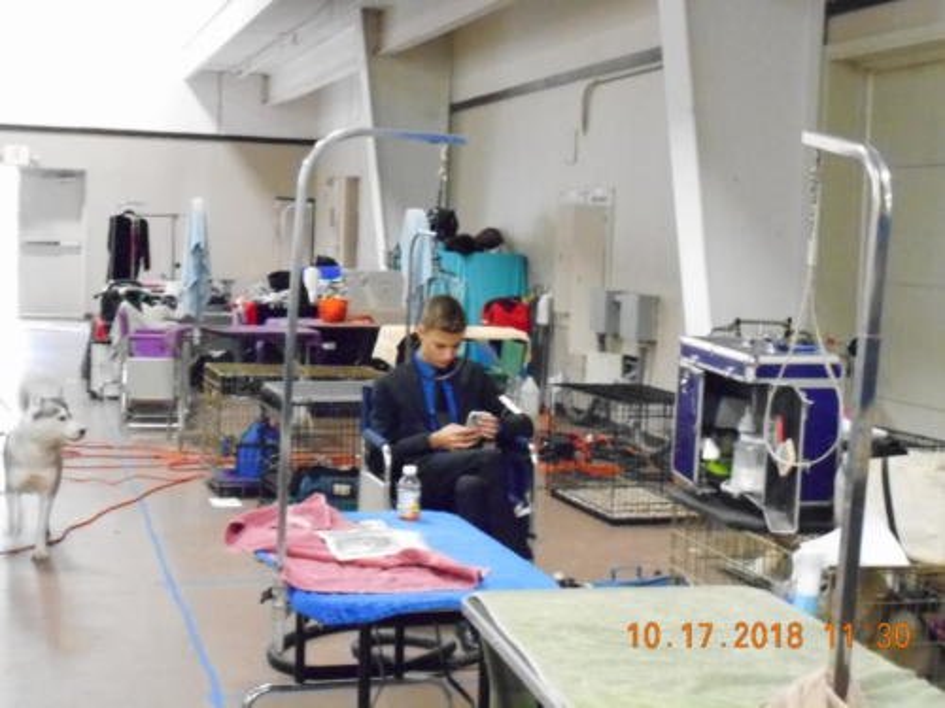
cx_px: 472
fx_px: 1611
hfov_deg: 32.7
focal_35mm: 59
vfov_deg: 24.8
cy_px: 354
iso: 1600
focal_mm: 10.5
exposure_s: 1/8
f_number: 5.1
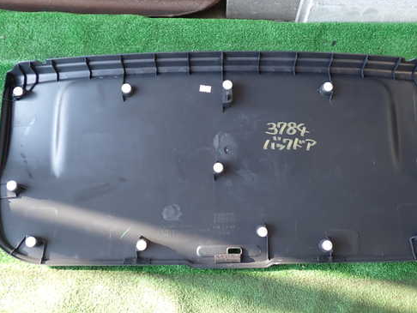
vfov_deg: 38.7
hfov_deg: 50.1
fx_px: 446
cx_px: 223
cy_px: 149
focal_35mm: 37
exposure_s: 1/60
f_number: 2.3
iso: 100
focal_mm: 5.4
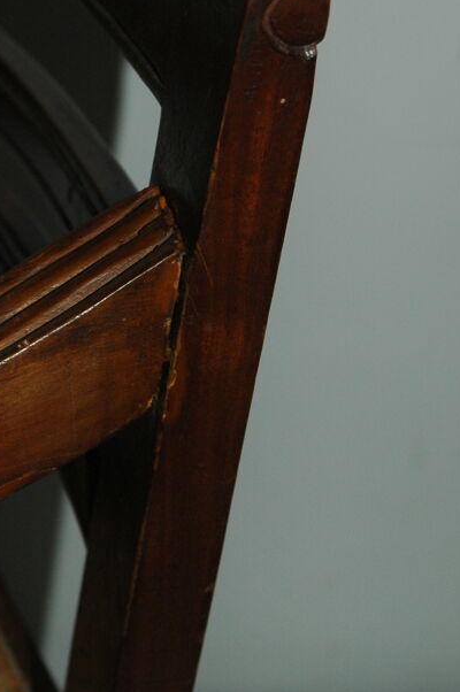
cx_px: 147
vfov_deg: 18.9
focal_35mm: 108
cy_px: 267
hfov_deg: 12.6
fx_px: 2075
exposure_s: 1/125
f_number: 7.1
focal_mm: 48
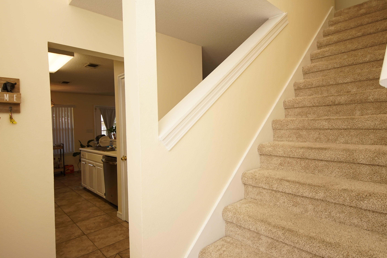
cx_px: 190
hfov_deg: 86.9
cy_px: 133
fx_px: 204
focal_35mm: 19
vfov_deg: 64.6
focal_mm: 12
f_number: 4.5
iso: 250
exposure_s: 1/60
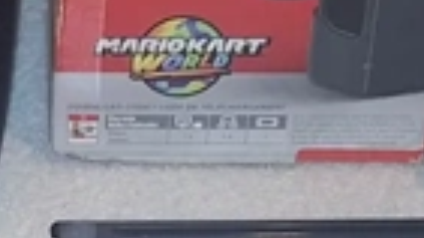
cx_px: -54
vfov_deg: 6.5
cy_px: 557
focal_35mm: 178
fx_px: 1999
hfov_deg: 11.9
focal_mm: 5.54
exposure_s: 1/40
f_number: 1.8
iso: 64
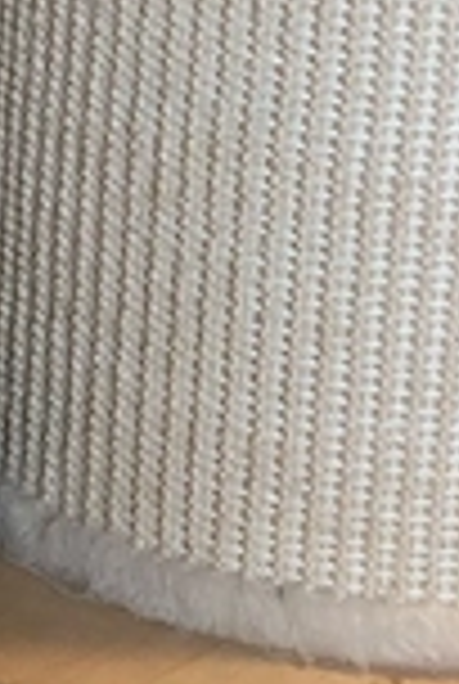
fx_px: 2703
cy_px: -184
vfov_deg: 13.9
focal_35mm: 142
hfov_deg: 9.5
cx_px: -194
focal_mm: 6
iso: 320
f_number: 2
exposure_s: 1/60
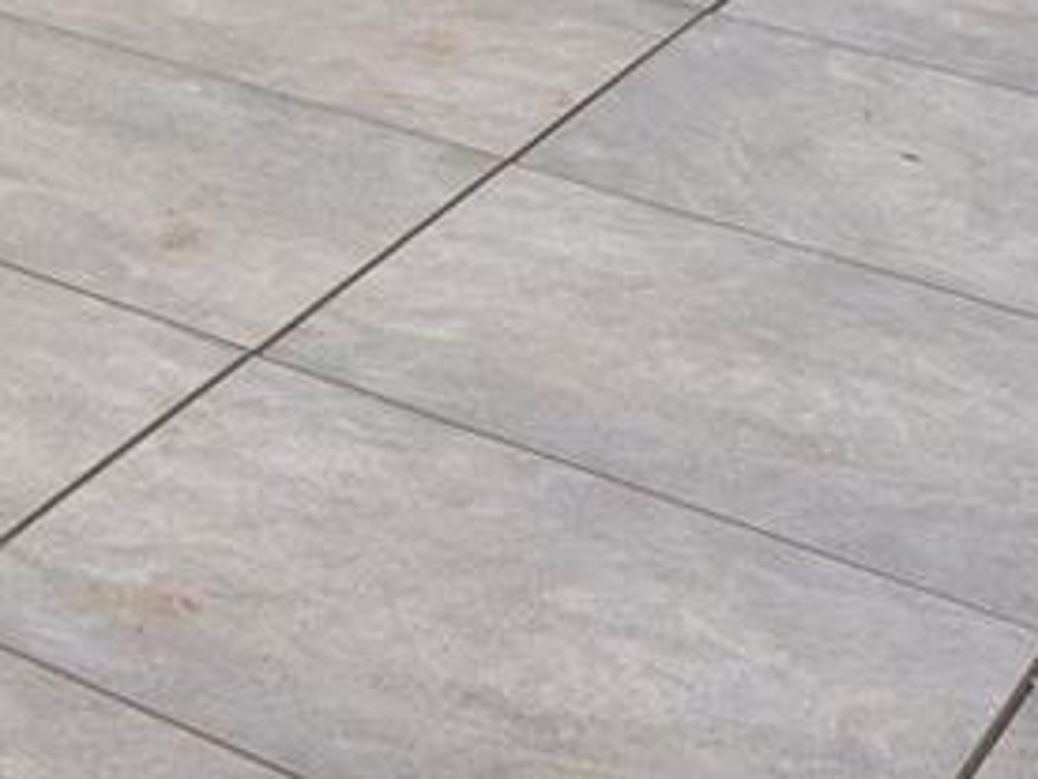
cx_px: -1211
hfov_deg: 14.3
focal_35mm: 107
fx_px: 3212
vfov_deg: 11.3
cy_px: -1161
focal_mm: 19.2
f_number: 8
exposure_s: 1/25
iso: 100
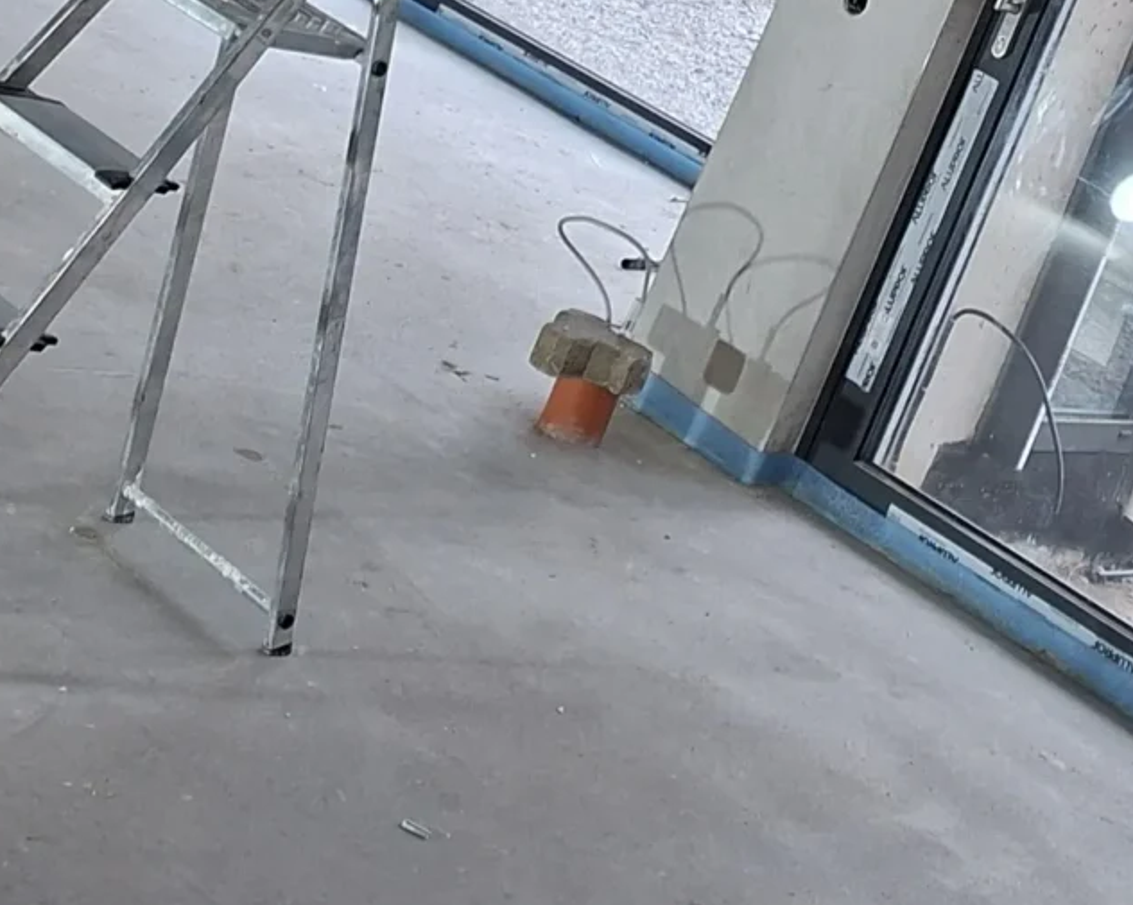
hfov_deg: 19.3
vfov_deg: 14.6
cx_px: 1495
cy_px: -774
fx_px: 3050
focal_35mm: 91
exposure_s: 1/100
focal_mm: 5.54
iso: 200
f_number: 1.8
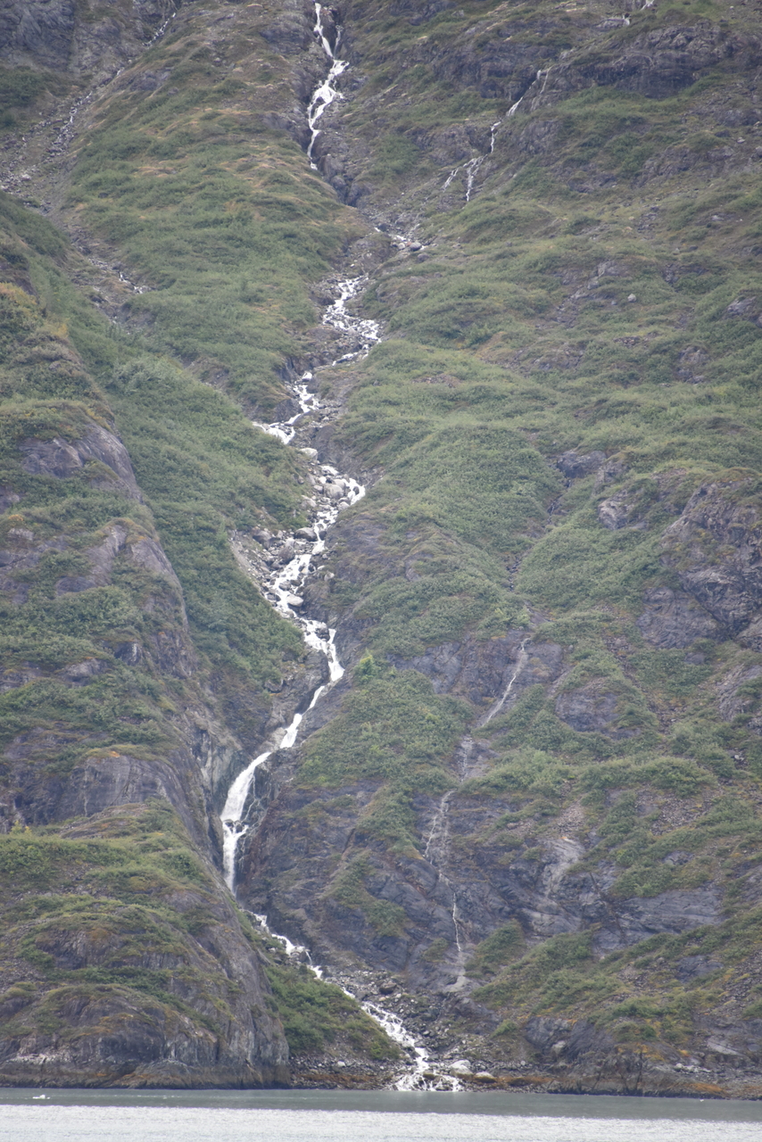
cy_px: 571
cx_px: 381
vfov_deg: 6.9
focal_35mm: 300
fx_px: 9519
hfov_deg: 4.6
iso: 1100
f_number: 5.6
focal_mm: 300
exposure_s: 1/640
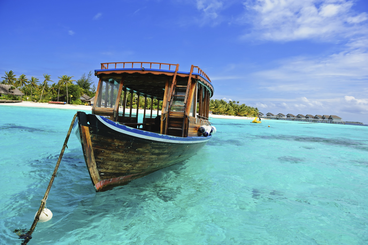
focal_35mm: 24
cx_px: 184
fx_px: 245
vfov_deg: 53.1
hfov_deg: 73.8
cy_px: 122
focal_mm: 24
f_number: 5.6
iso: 200
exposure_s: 1/1000
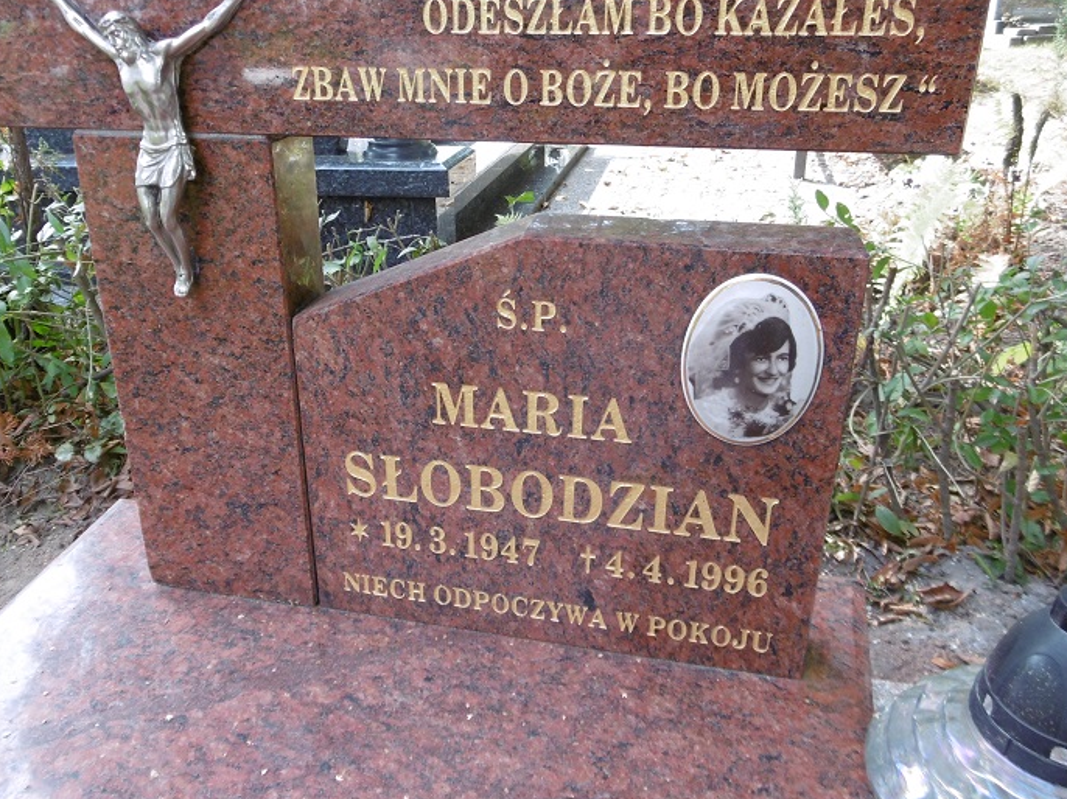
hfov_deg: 63.4
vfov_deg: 49.6
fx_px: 863
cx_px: 490
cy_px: 350
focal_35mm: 28
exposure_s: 1/100
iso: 100
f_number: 3.1
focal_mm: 4.3
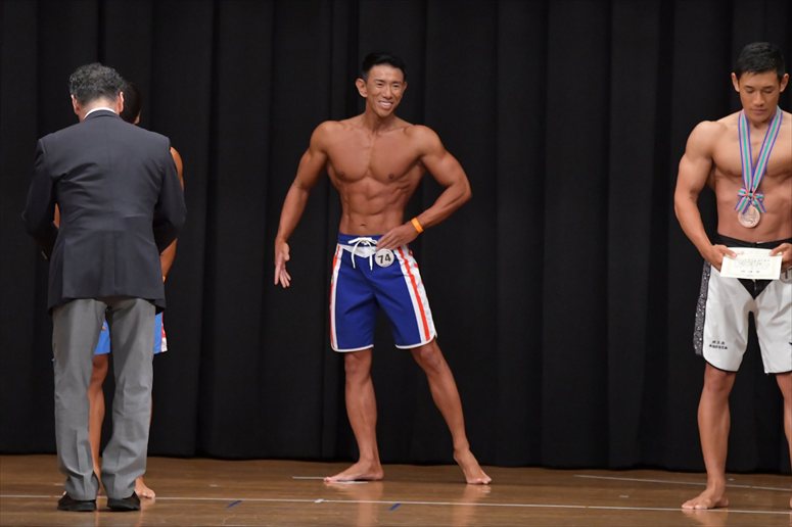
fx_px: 5277
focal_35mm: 240
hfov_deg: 8.6
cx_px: 396
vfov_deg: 5.7
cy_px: 264
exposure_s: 1/400
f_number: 5.6
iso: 6400
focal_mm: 160
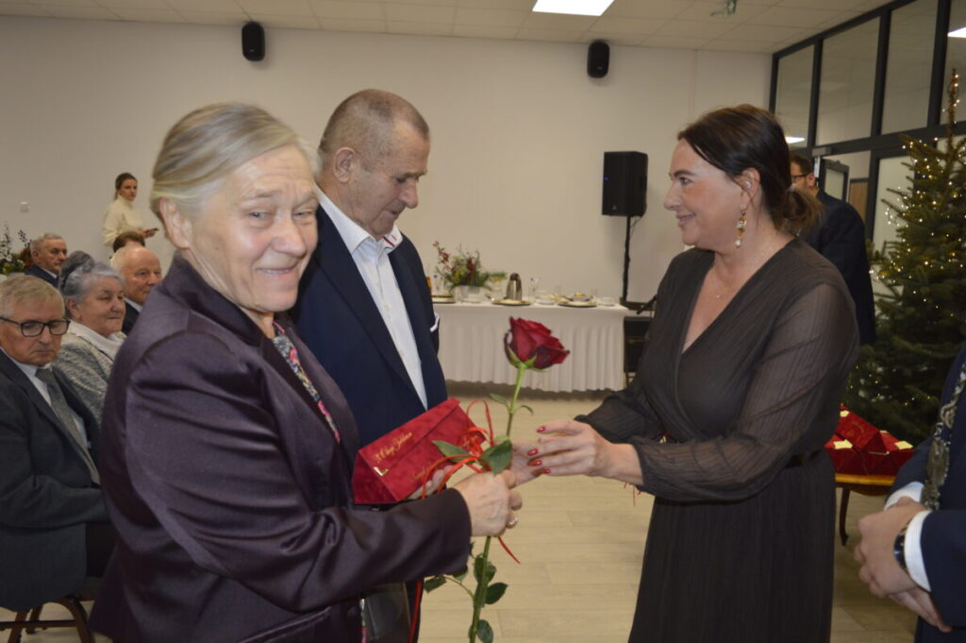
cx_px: 483
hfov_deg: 62.0
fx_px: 804
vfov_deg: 43.5
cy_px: 322
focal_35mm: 30
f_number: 3.5
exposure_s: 1/60
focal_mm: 20
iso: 400
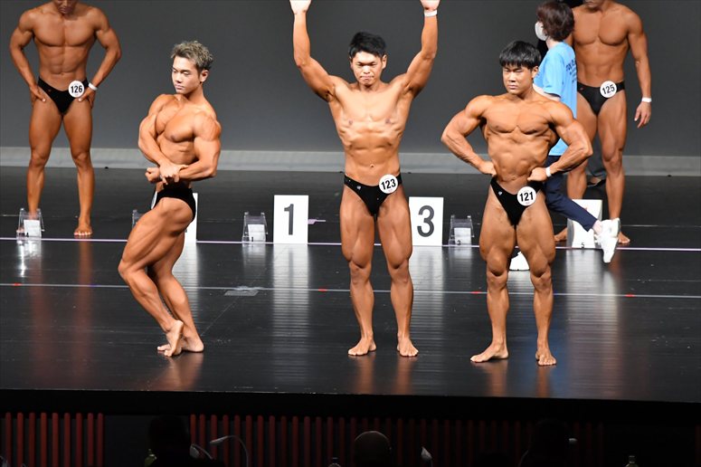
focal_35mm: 255
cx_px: 350
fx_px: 4963
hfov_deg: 8.1
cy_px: 234
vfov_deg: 5.4
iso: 5000
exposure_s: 1/400
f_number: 5.6
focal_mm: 170
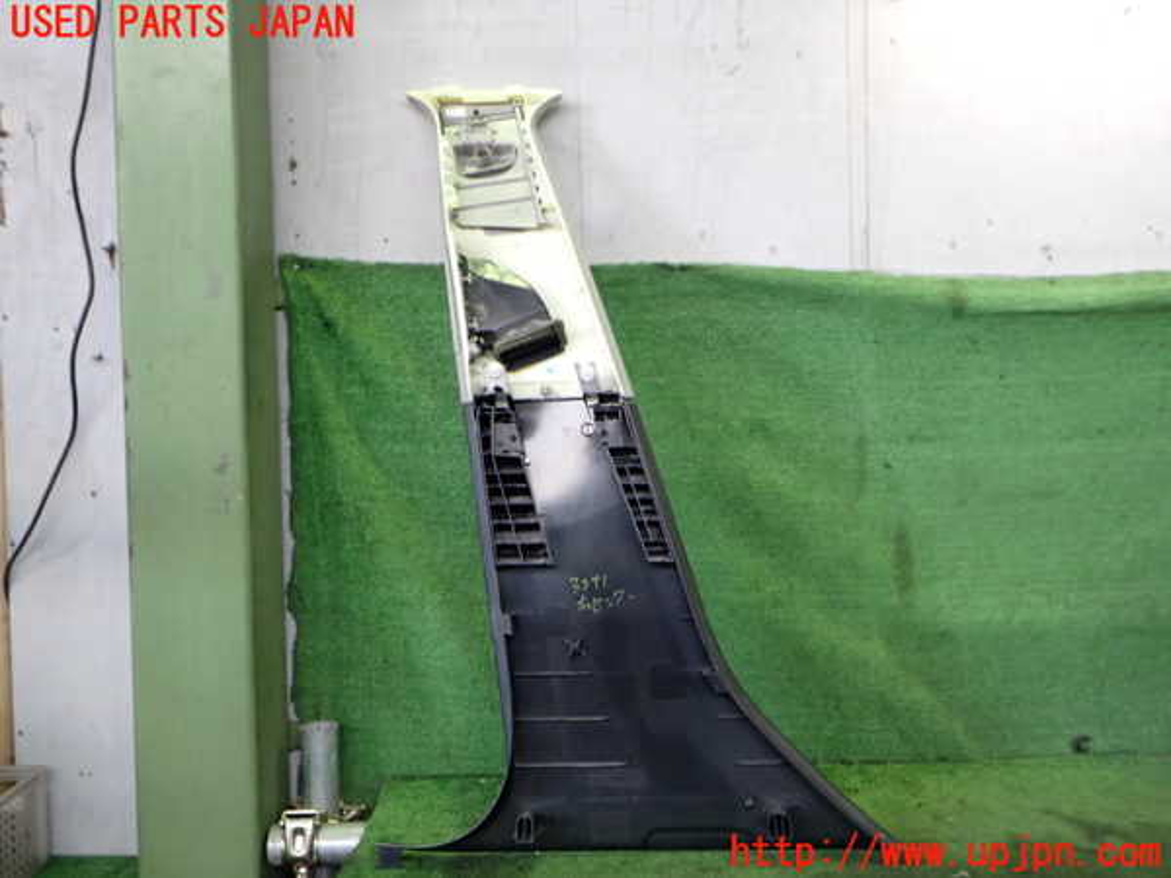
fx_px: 1015
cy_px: 439
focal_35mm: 30
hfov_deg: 60.0
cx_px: 586
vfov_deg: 46.8
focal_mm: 5.4
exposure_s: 1/30
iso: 320
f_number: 2.3
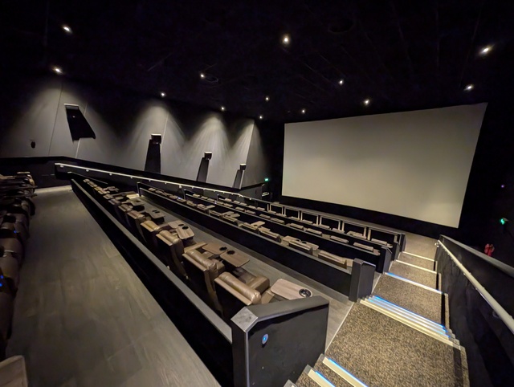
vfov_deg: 94.6
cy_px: 194
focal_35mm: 12
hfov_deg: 110.5
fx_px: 178
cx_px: 257
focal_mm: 2.23
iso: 1419
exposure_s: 1/2.56
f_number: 1.95
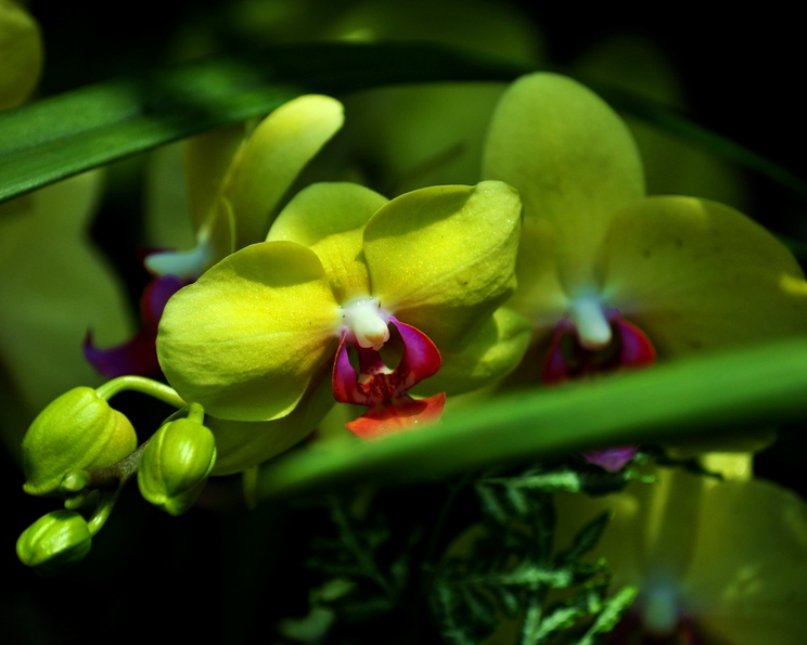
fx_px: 6700
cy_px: 322
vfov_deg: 5.5
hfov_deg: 6.9
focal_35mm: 281
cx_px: 423
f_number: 5.6
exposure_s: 1/1250
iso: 200
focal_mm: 165
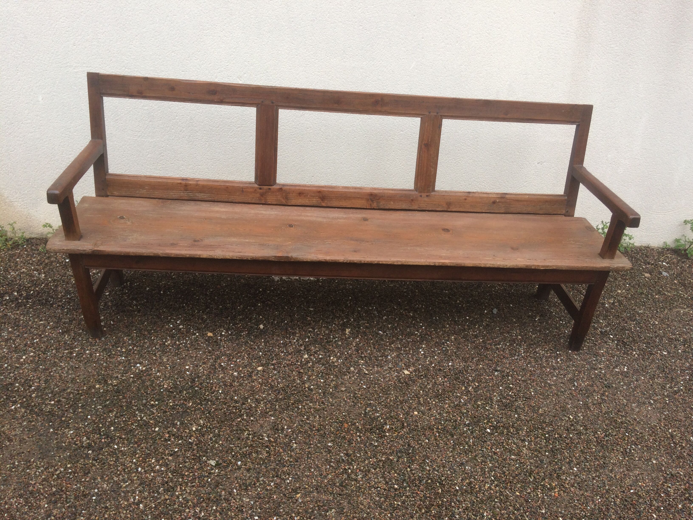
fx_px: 581
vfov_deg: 48.2
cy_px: 260
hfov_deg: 61.7
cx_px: 346
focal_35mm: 29
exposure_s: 1/100
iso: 50
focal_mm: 4.15
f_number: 2.2
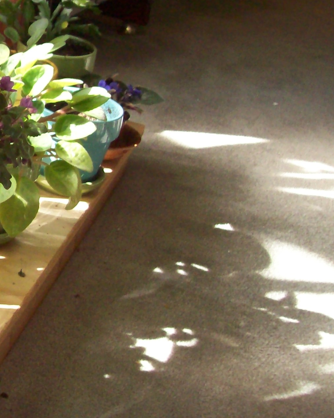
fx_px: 976
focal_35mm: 79
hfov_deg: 17.9
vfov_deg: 24.1
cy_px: 151
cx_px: -121
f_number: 2.7
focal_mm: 6
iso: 262
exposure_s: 1/128
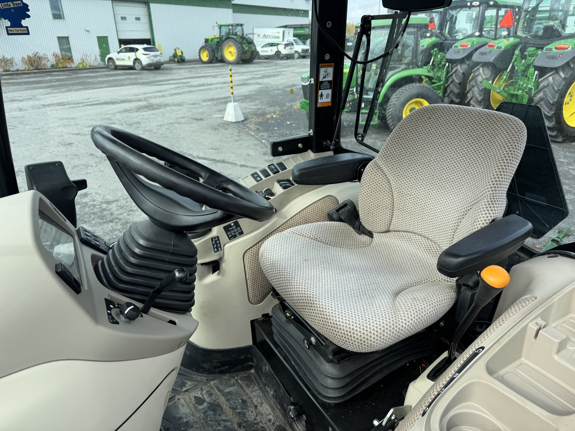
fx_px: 399
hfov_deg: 71.6
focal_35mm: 24
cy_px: 216
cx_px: 288
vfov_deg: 56.8
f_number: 1.78
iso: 80
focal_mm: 6.76
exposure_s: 1/1215
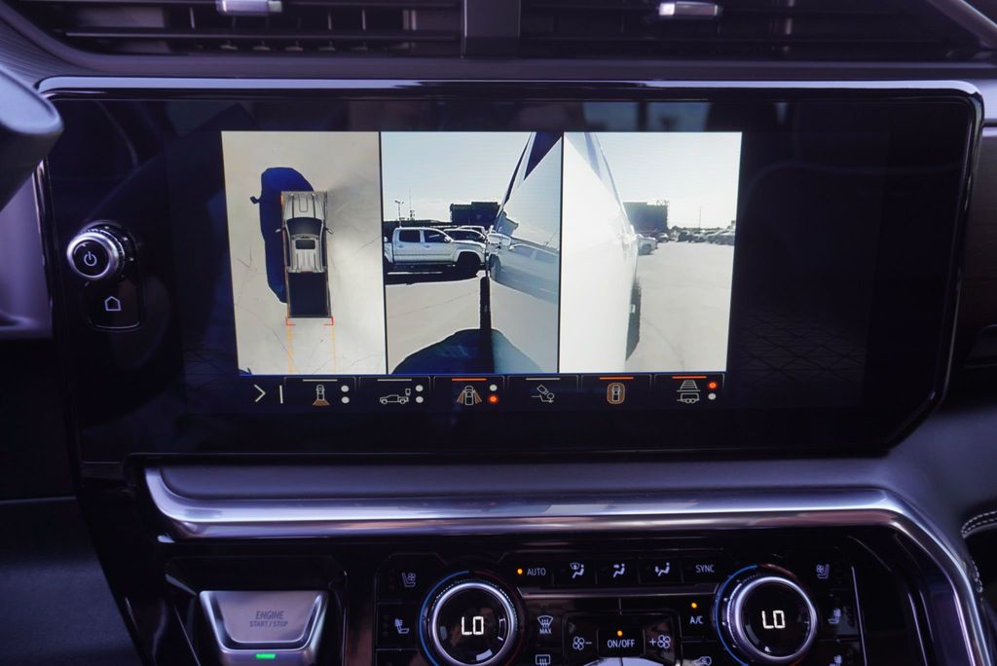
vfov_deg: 45.7
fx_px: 790
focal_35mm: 28
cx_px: 498
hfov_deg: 64.5
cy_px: 333
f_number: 4
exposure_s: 1/60
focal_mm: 19
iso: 125
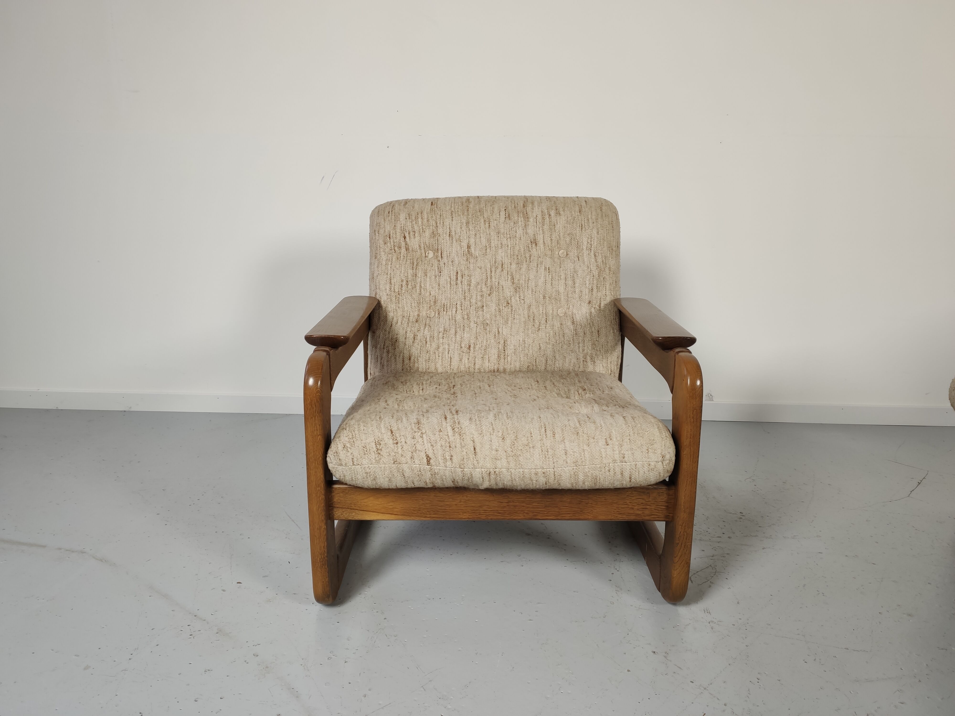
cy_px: 358
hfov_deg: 65.3
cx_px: 478
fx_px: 745
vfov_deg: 51.4
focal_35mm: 27
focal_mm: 4.75
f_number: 1.75
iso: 155
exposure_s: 1/100
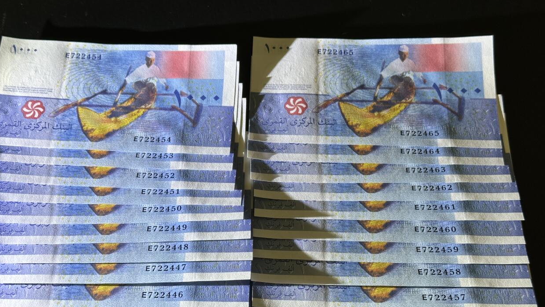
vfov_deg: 20.4
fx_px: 853
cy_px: 182
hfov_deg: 35.4
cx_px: 245
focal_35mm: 59
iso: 64
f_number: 1.78
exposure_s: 1/100
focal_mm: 6.86
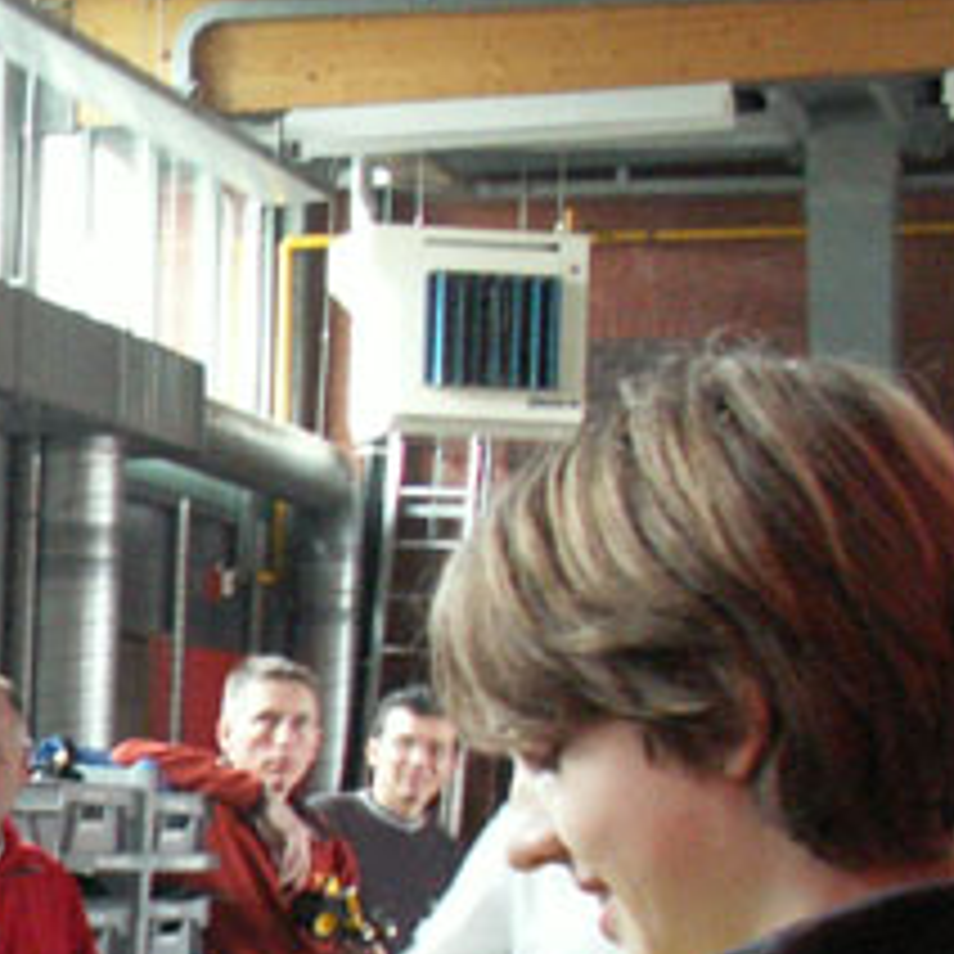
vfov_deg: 14.7
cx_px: -716
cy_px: 932
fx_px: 3648
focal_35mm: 117
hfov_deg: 13.5
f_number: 2.8
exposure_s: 1/6
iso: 160
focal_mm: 5.86
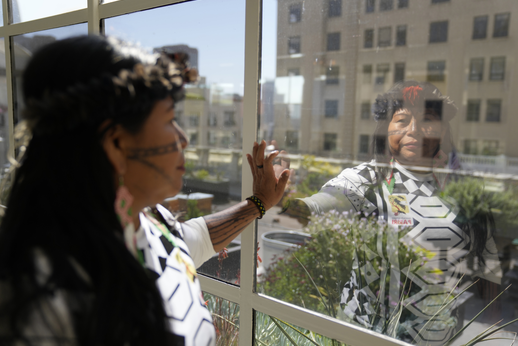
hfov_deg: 55.8
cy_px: 173
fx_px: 489
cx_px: 253
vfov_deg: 38.9
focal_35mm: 34
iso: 400
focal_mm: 33
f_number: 2.8
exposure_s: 1/1600
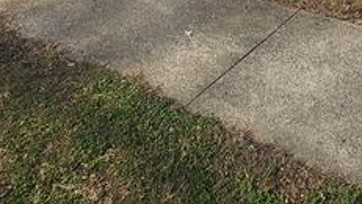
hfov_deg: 39.9
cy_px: -254
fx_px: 470
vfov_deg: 15.9
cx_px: 304
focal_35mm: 49
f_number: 2.2
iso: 50
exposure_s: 1/1742
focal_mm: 2.2
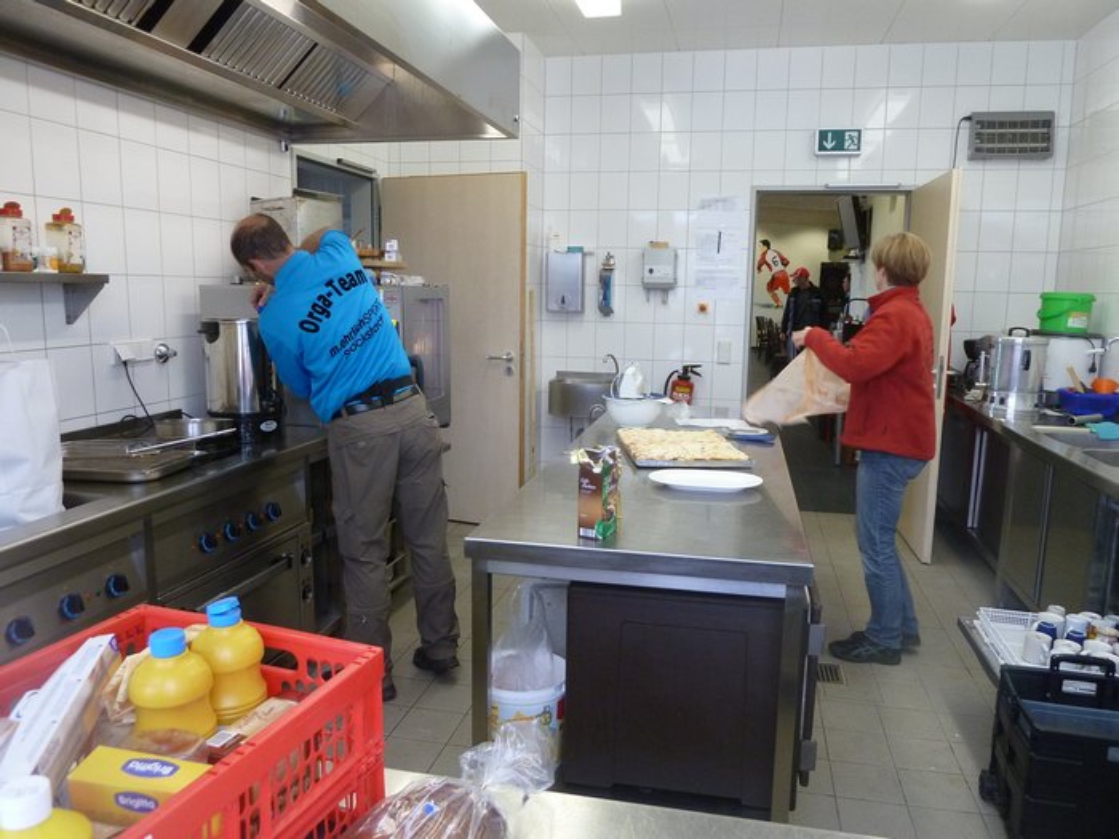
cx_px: 560
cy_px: 420
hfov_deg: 69.4
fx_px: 808
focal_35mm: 25
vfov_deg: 54.9
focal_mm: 4.1
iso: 200
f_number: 3.3
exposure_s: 1/30
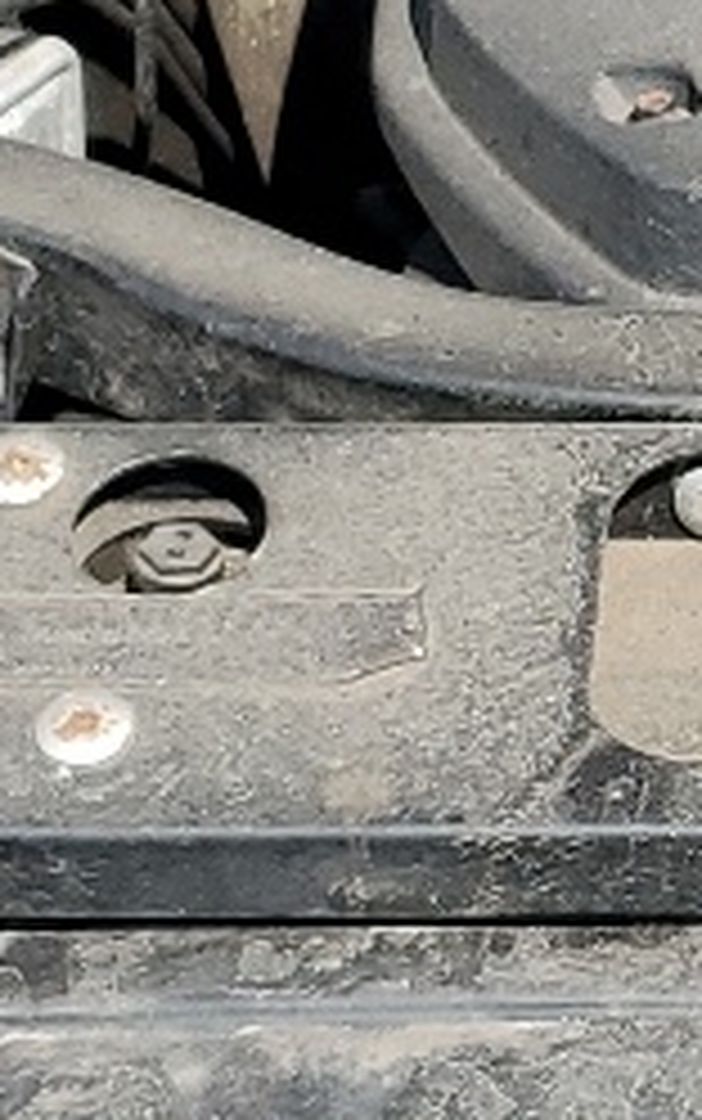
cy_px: 427
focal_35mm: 177
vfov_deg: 11.8
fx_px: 5409
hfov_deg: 7.1
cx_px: 1494
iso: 50
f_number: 1.5
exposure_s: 1/2000
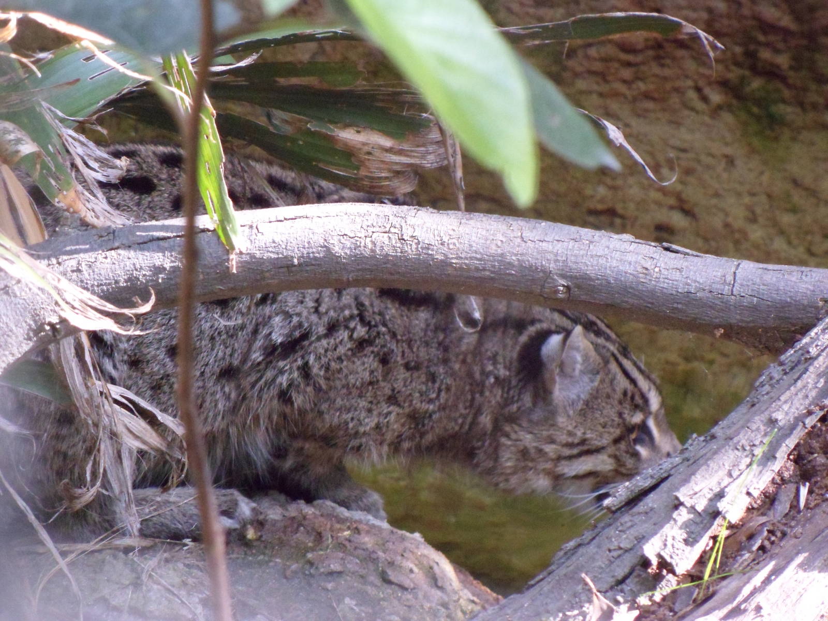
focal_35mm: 270
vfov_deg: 5.5
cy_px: 310
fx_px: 6458
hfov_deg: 7.3
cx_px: 414
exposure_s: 1/30
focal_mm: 46.8
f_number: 5.9
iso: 800
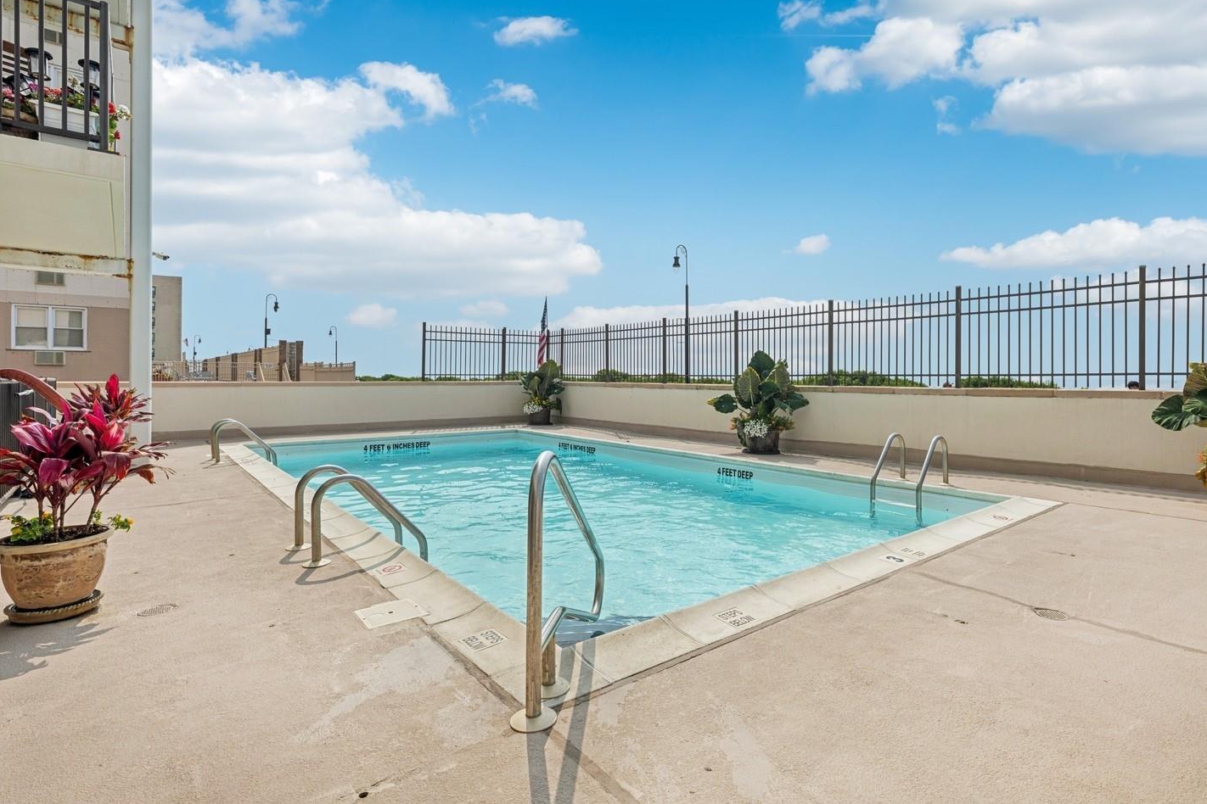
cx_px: 657
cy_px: 362
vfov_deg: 67.2
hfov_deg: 89.8
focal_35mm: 18
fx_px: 603
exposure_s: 1/640
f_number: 11
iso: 100
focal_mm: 16
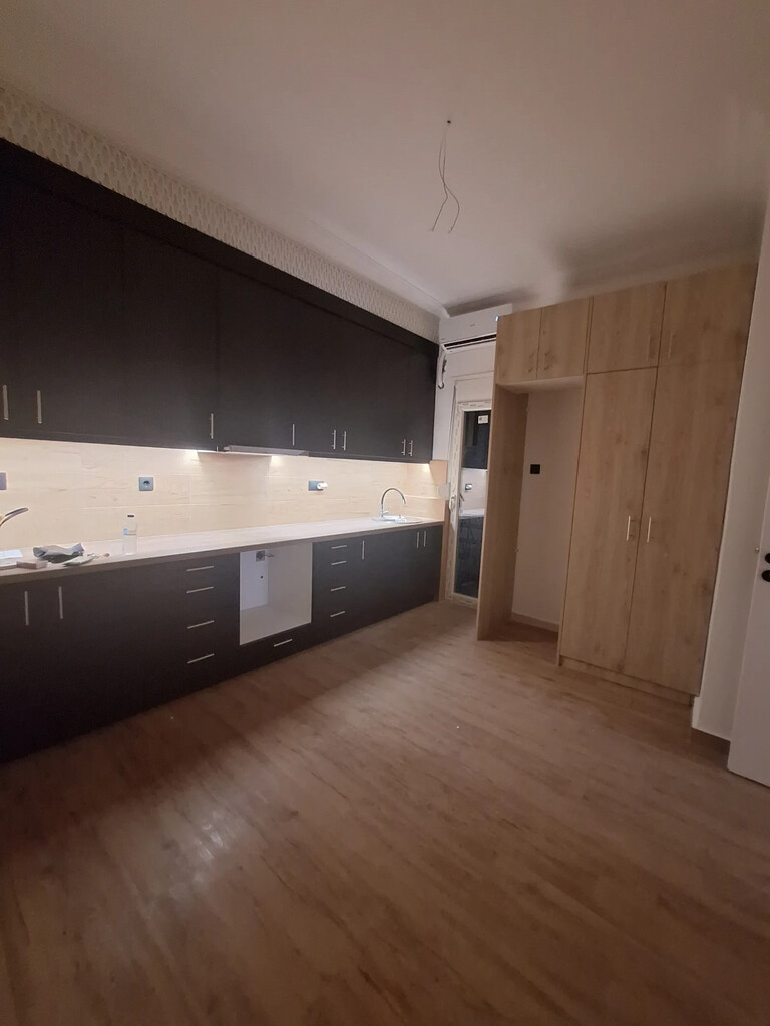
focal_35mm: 13
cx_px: 385
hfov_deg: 89.9
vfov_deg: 106.2
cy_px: 513
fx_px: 386
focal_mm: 1.74
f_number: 2.2
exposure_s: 1/20
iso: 500
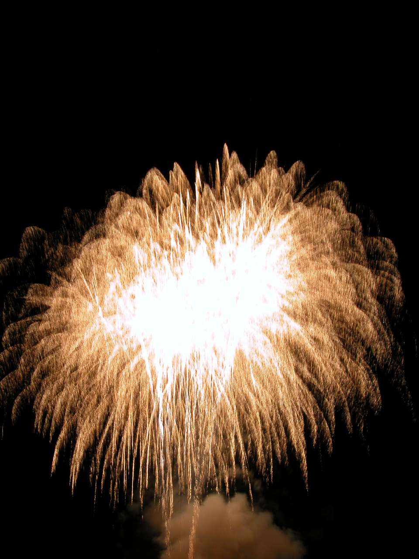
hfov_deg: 40.7
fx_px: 565
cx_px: 210
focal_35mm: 35
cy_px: 280
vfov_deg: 52.6
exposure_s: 2
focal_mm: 8.9
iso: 100
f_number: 8
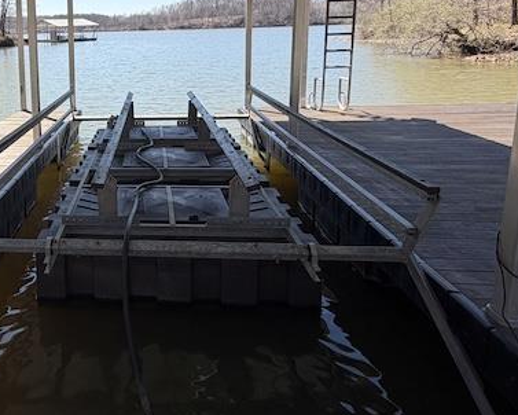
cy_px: 107
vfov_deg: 48.2
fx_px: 445
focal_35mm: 29
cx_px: 110
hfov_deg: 56.4
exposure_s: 1/522
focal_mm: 2.22
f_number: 2.2
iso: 40
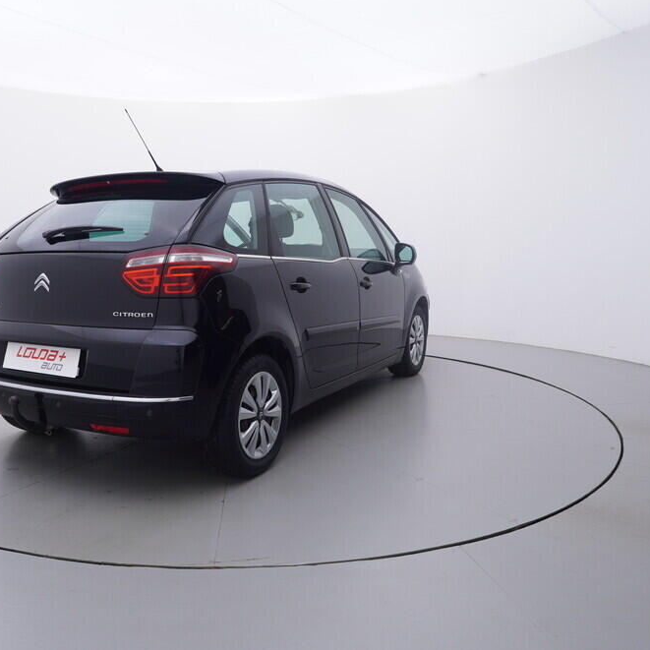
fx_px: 630
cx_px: 239
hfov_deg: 53.9
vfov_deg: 54.6
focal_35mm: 30
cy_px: 316
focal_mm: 15
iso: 200
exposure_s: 1/80
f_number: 5
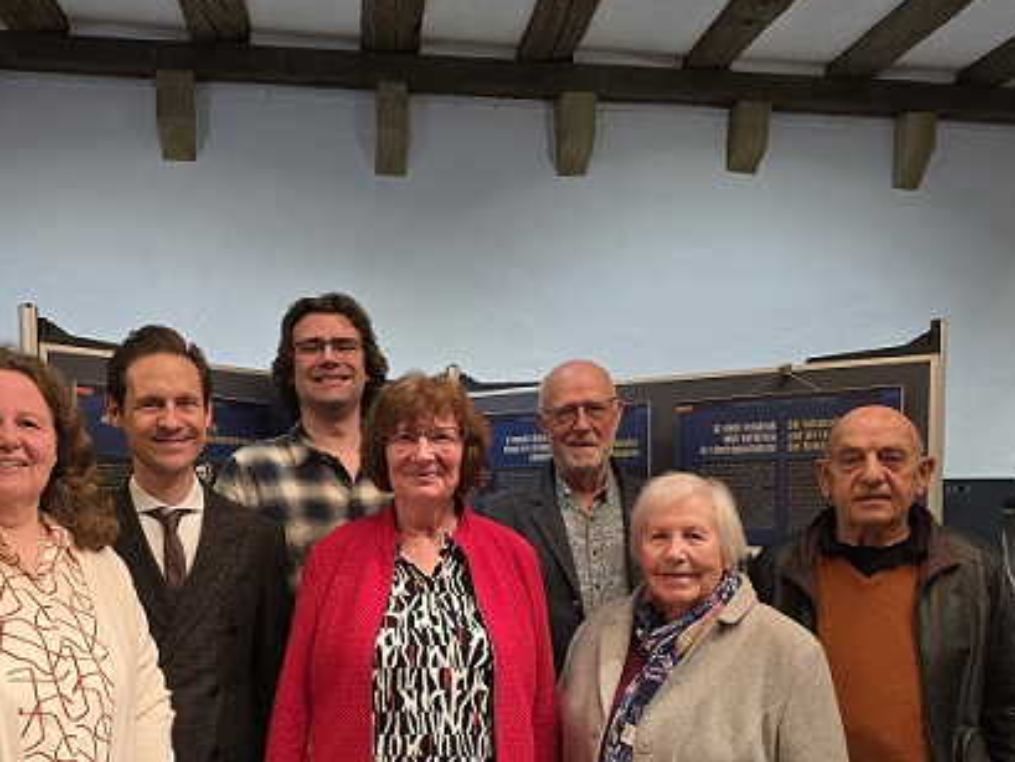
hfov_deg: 50.9
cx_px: 395
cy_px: 546
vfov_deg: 38.9
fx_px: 1056
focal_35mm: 36
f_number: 1.7
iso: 250
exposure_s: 1/100
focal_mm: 6.3
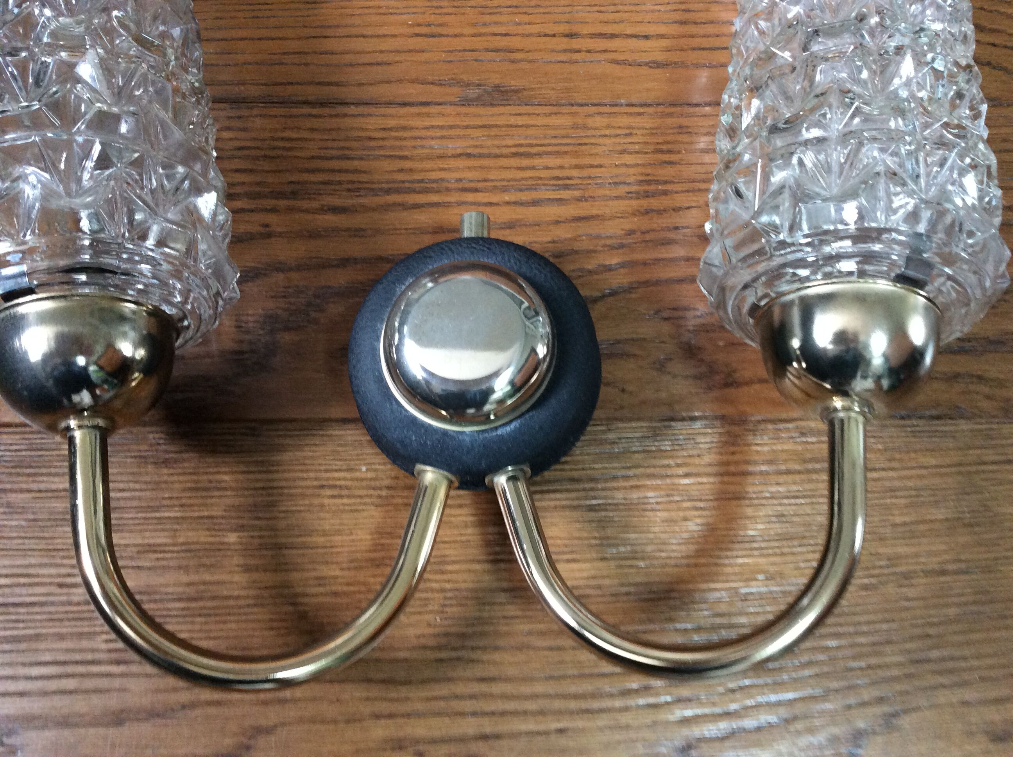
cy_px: 378
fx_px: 935
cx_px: 506
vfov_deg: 44.1
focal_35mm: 32
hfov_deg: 56.9
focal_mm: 3.3
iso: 200
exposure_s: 1/25
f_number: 2.4
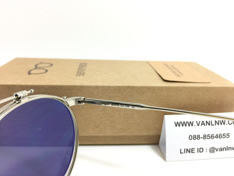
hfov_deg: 61.7
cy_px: 88
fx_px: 196
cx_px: 117
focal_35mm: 29
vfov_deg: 48.2
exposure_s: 1/33
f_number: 2.2
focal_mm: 4.15
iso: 50
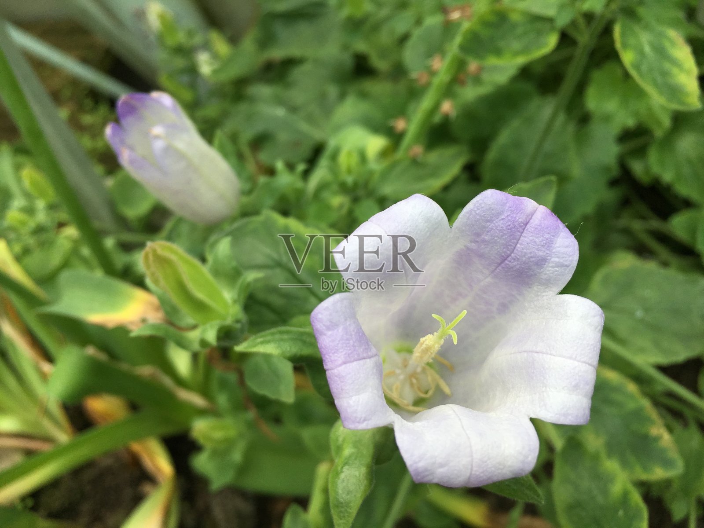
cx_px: 352
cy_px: 264
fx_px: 590
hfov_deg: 61.7
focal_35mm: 29
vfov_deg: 48.2
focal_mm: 4.15
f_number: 2.2
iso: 25
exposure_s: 1/557
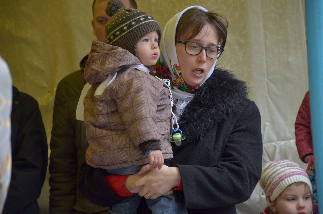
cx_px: 162
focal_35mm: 210
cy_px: 107
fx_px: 1880
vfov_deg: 6.5
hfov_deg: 9.8
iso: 640
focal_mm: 140
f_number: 5.6
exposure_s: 1/200
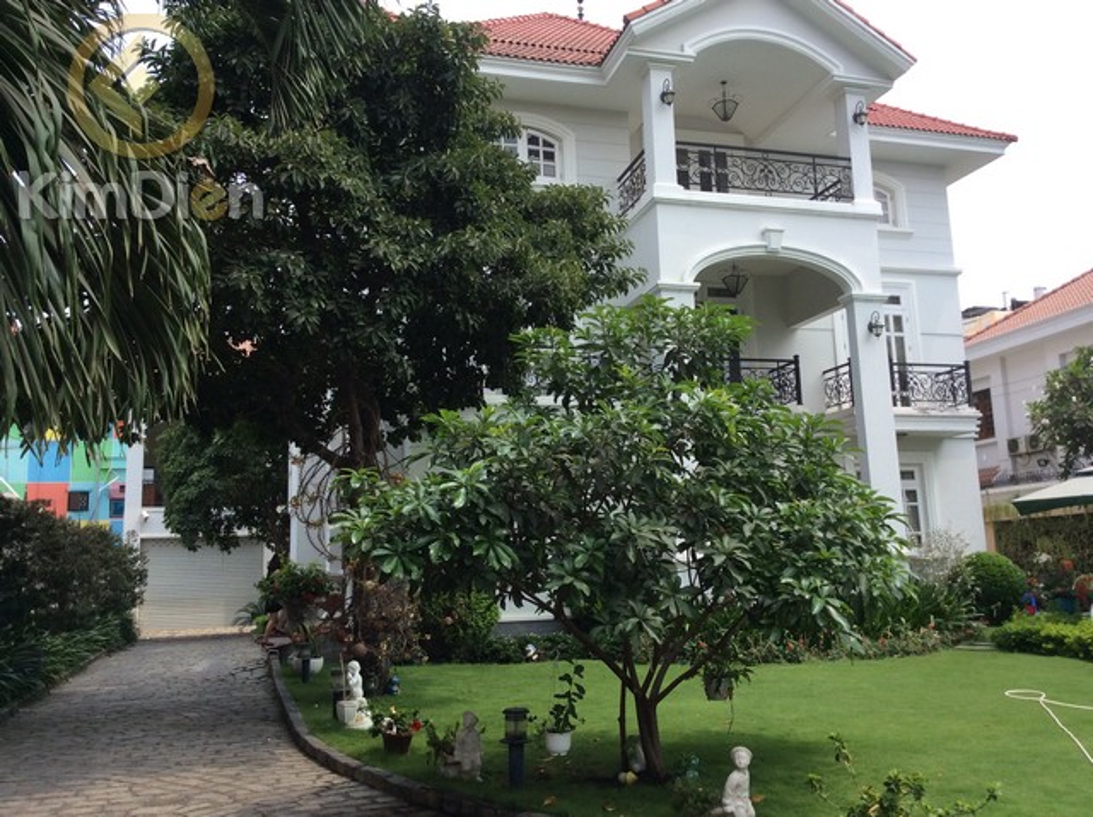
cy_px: 408
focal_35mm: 32
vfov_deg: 44.1
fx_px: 1009
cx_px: 546
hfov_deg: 56.9
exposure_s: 1/763
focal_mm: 3.3
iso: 32
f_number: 2.4
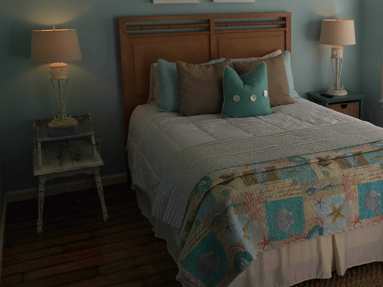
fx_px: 487
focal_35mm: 44
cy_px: 73
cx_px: 269
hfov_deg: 42.1
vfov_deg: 32.3
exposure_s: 1/150
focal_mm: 4.15
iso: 25
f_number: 2.2
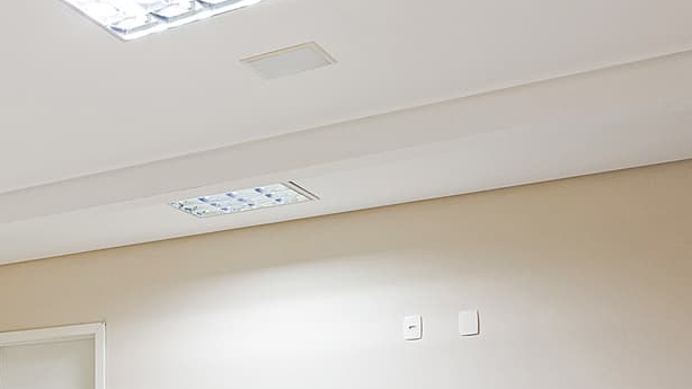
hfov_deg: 29.3
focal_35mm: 58
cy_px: 450
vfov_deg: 19.6
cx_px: -199
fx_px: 1064
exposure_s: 1/3
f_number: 11
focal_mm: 17
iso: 200
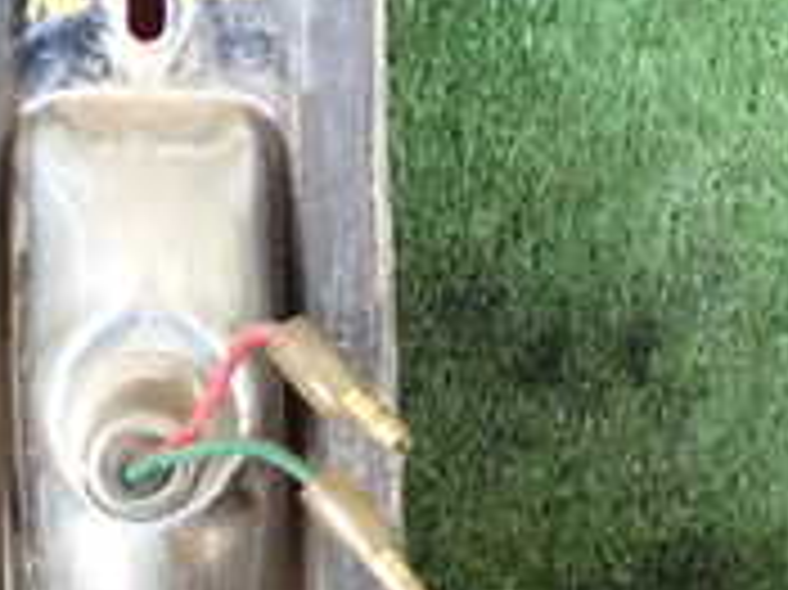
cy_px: 567
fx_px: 2343
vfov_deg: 14.2
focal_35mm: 103
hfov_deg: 18.9
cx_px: 176
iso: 200
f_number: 2.3
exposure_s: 1/50
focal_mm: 5.4
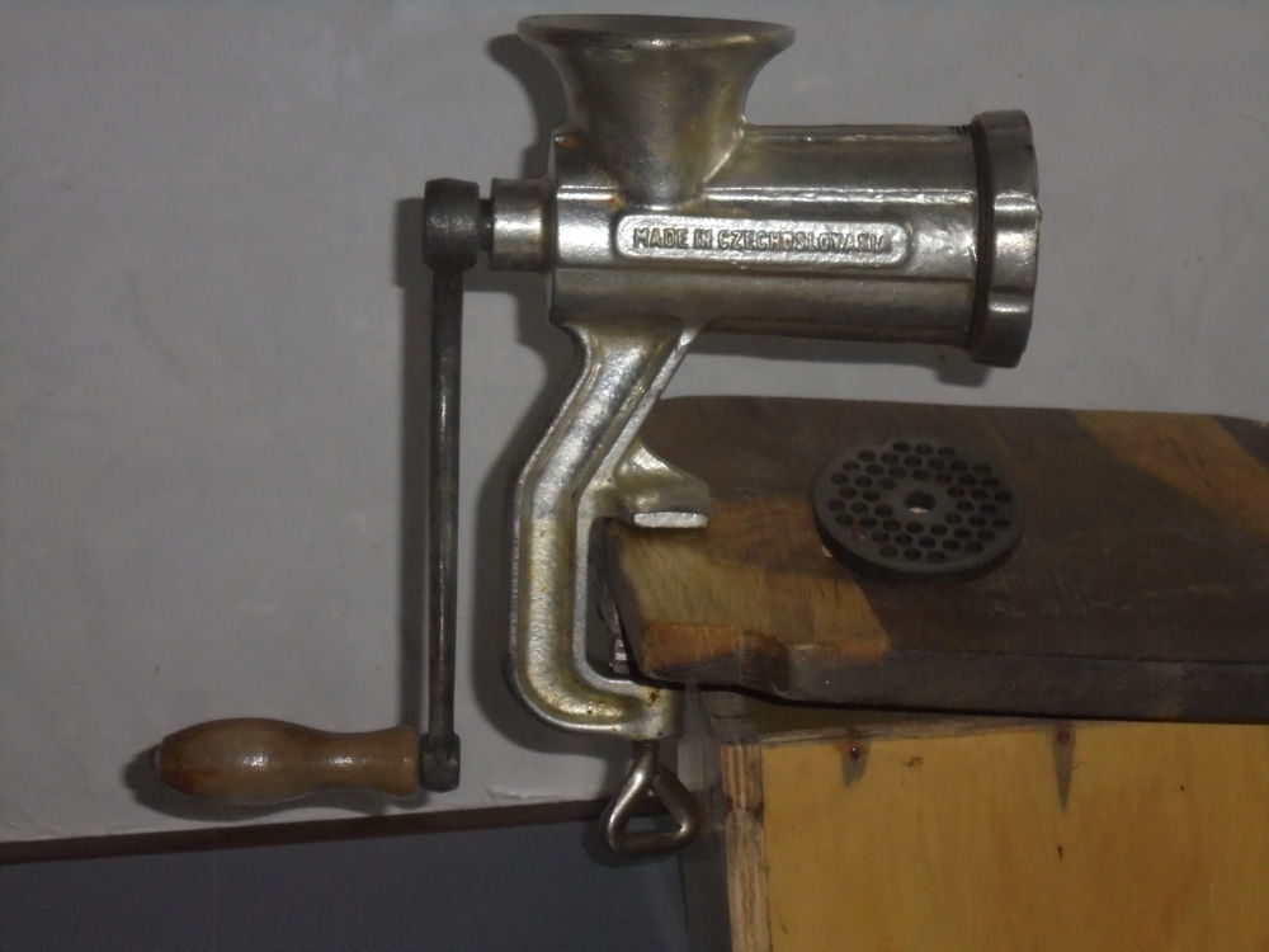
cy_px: 476
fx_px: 4472
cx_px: 634
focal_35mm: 122
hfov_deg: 16.1
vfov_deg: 12.1
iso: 400
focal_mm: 21.8
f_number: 5.6
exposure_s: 1/60
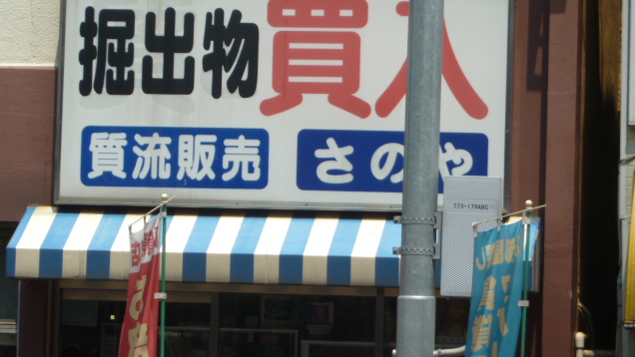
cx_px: 318
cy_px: 146
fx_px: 4800
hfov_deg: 7.6
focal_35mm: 285
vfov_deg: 4.3
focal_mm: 42.6
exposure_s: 1/400
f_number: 4.7
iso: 80
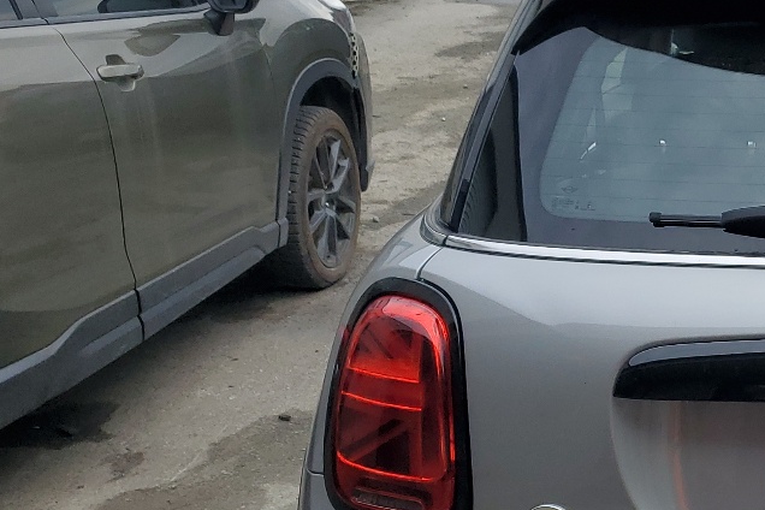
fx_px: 1445
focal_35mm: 68
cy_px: 330
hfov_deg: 26.8
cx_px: 876
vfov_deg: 20.0
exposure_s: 1/769
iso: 50
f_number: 1.5
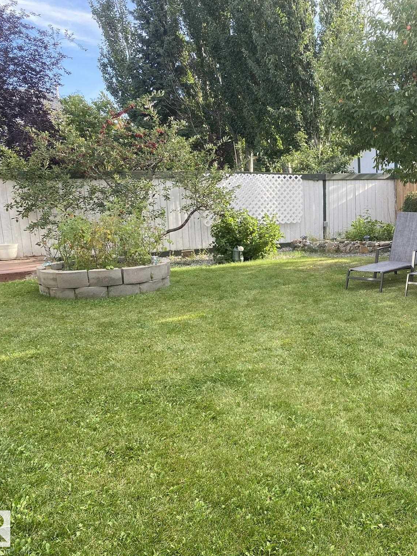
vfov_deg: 52.6
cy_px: 279
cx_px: 348
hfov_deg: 38.8
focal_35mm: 35
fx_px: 562
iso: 32
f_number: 1.8
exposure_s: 1/265
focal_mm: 4.25
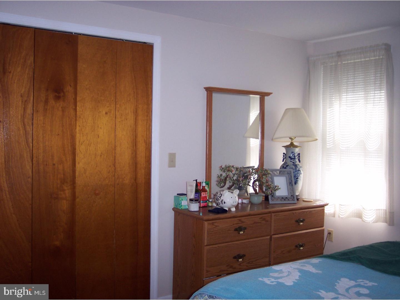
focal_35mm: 38
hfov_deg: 49.0
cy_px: 150
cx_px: 200
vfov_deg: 37.7
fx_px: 439
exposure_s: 1/30
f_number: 2.8
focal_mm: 8
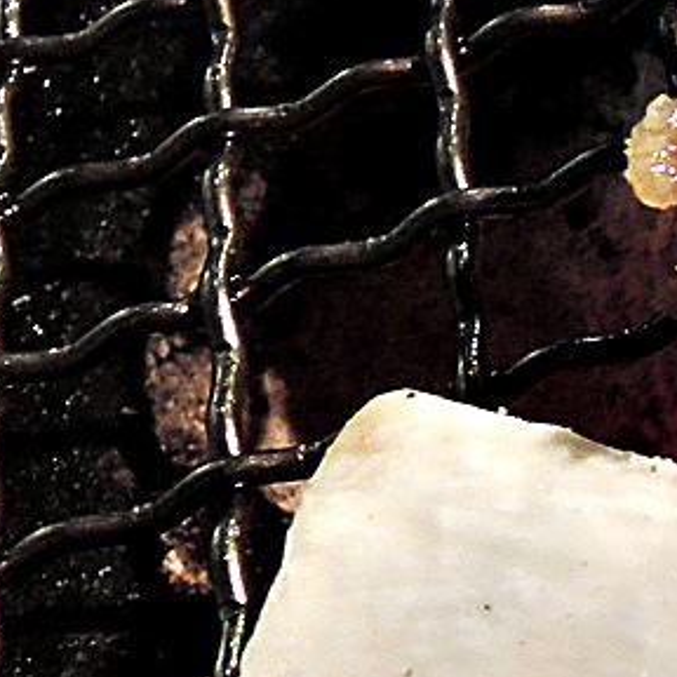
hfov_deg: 11.7
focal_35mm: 118
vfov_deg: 14.8
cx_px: 1697
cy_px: 357
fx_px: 2611
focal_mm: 5.1
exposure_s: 1/15
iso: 400
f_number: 2.8
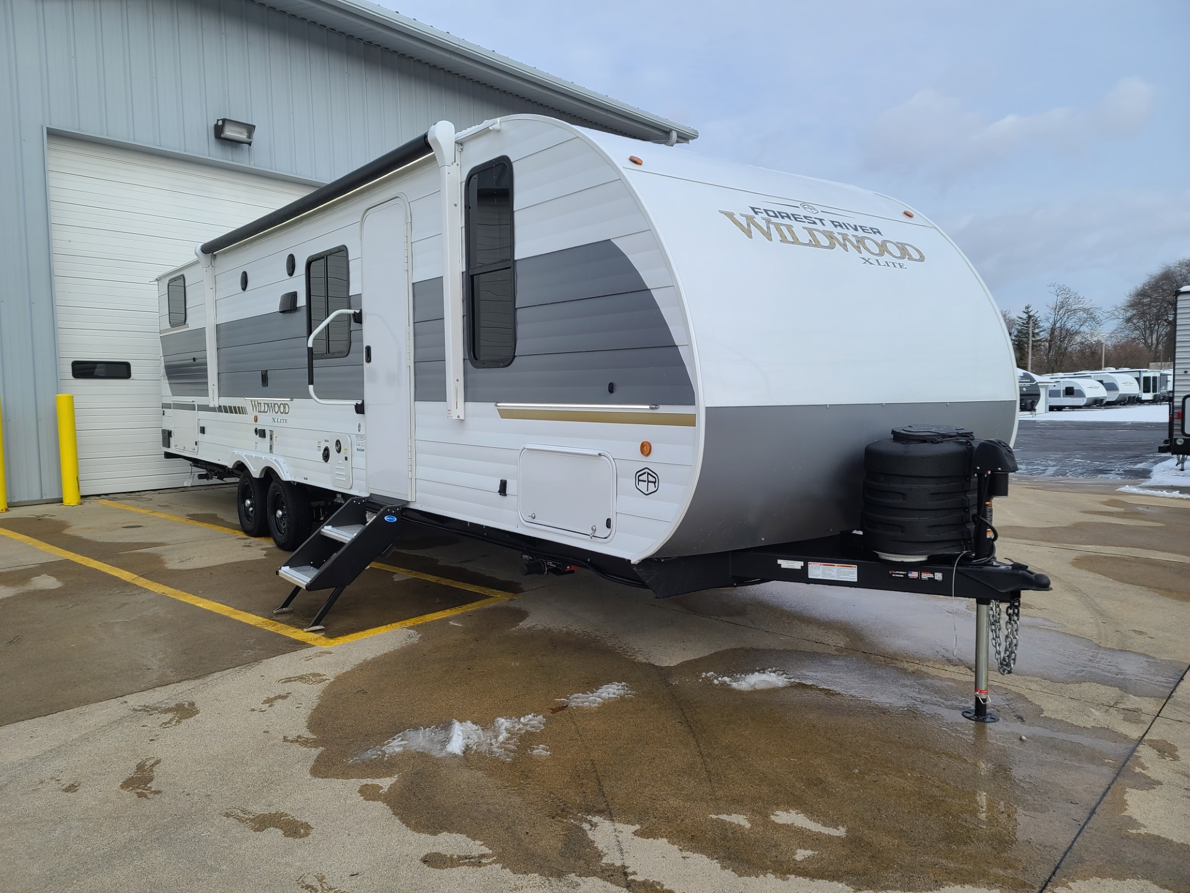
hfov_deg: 69.4
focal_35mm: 25
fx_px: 859
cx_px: 595
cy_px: 446
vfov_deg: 54.9
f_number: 1.8
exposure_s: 1/834
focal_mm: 7
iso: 16
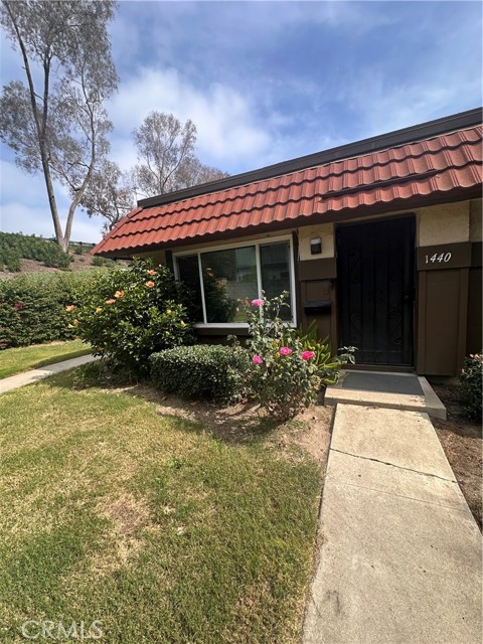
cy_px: 322
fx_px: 260
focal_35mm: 14
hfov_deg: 85.7
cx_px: 242
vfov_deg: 102.1
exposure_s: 1/670
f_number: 2.2
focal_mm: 2.22
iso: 40
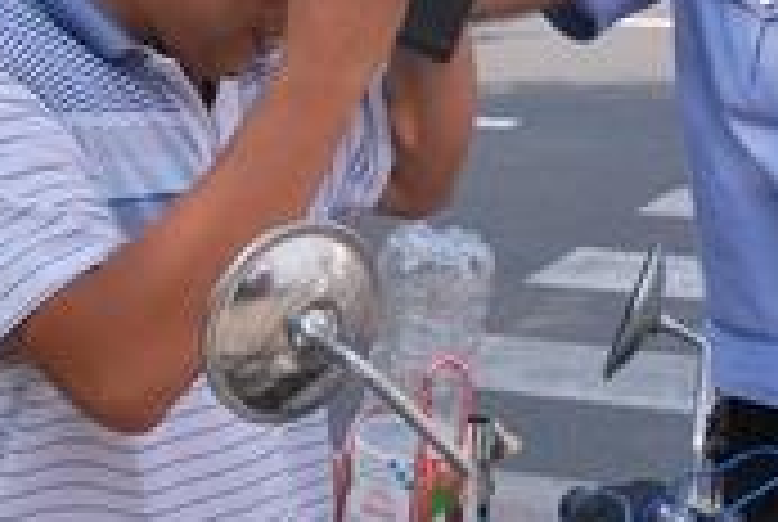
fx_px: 2273
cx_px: 445
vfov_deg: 13.1
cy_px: 137
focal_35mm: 105
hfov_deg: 19.4
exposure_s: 1/500
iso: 800
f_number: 11
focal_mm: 22
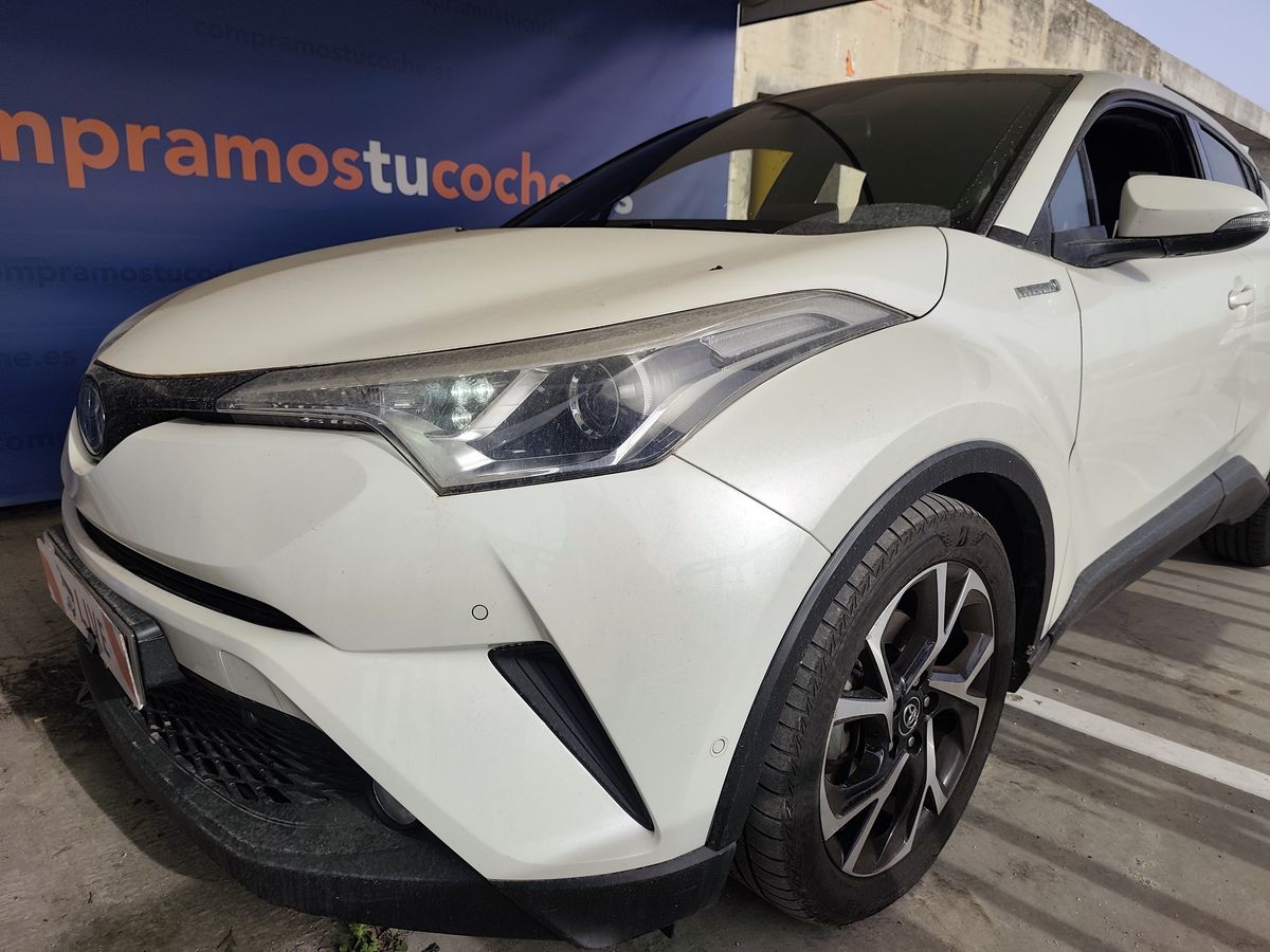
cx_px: 635
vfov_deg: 58.9
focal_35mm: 23
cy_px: 476
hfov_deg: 73.9
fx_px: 844
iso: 50
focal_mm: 6.19
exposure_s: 1/799
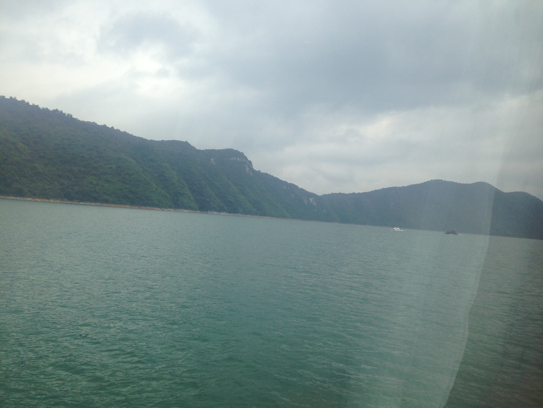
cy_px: 204
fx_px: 518
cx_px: 272
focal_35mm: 33
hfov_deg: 55.4
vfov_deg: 42.9
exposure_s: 1/821
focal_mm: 4.12
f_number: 2.4
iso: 50
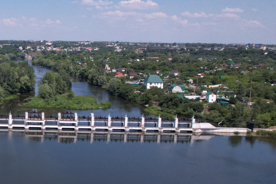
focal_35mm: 51
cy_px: 92
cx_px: -34
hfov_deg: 33.4
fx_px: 391
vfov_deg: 26.5
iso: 400
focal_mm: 8.38
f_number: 2.8
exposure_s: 1/240
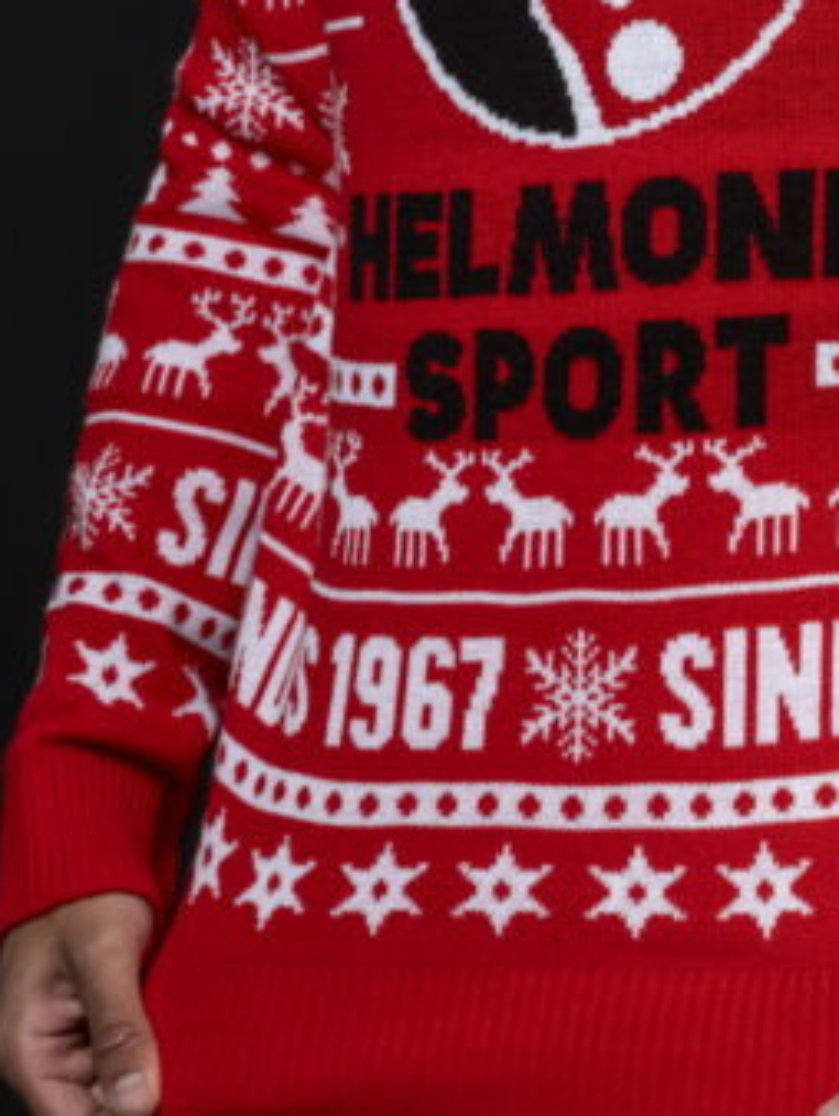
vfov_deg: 8.2
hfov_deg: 6.2
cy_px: -63
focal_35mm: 239
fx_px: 7714
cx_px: 700
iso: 400
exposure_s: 1/125
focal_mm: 100
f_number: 11
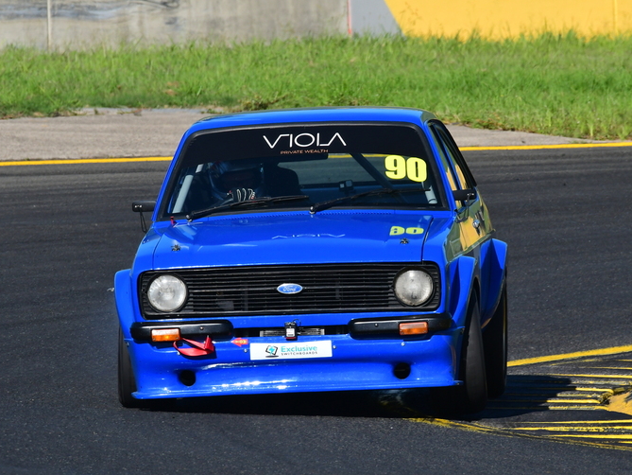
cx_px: 341
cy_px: 226
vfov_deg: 2.1
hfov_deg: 2.7
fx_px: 13221
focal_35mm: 724
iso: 500
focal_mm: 420
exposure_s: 1/640
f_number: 13
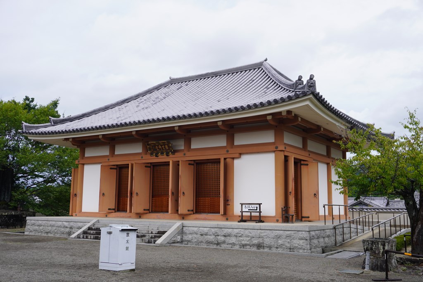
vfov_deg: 35.5
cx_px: 212
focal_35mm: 38
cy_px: 141
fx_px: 441
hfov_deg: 51.3
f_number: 5.6
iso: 100
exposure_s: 1/80
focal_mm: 25
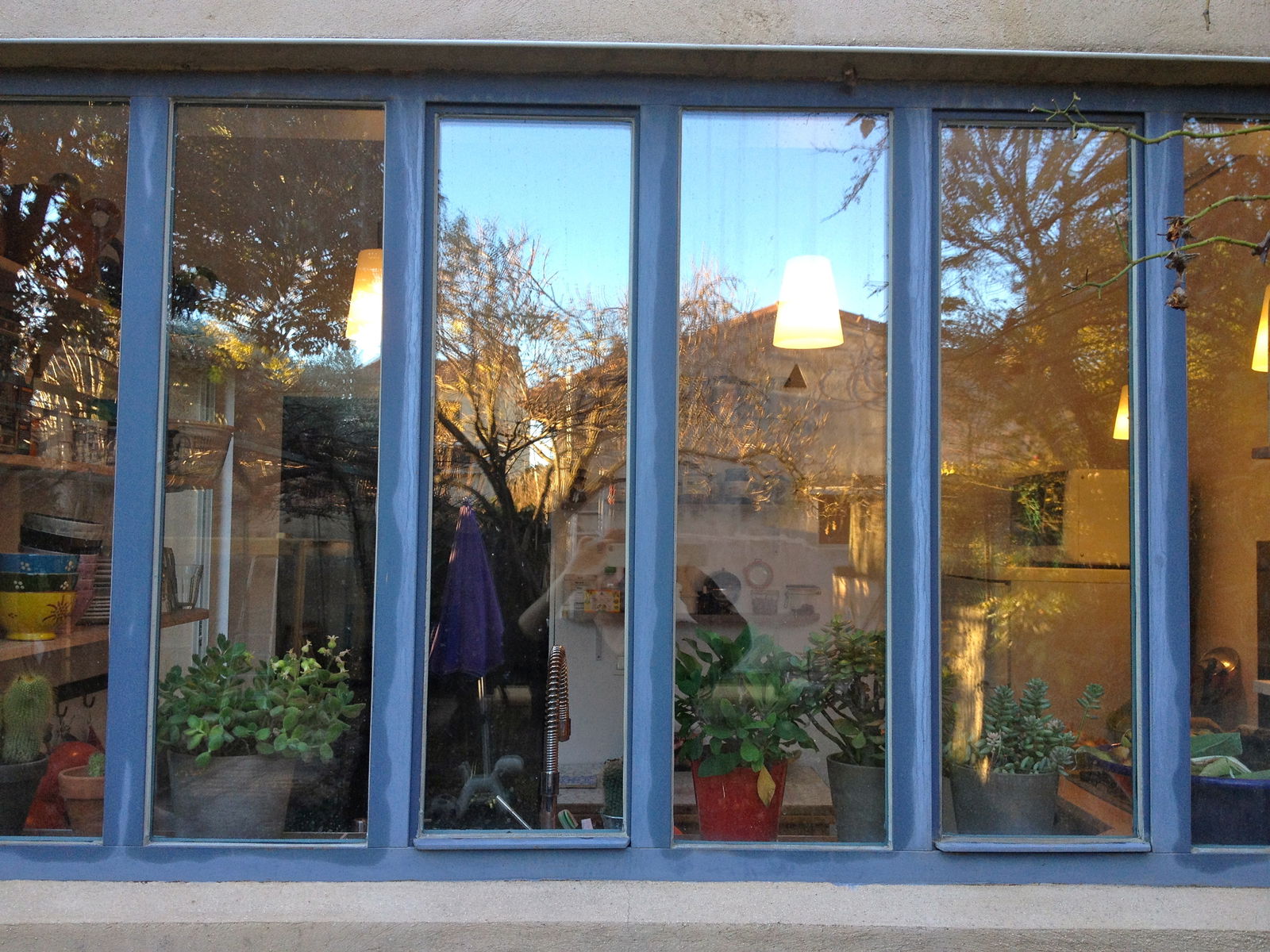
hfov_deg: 52.6
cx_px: 635
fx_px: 1284
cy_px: 476
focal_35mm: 35
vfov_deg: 40.7
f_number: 2.4
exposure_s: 1/60
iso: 64
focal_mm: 4.28
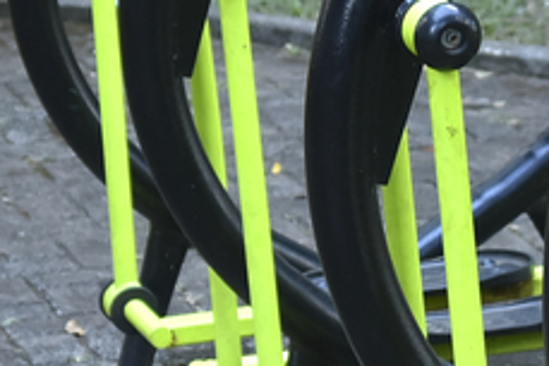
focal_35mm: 236
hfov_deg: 8.7
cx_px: 556
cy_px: 111
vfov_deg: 5.8
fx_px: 3601
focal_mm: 45
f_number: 3.5
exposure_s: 1/125
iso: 640
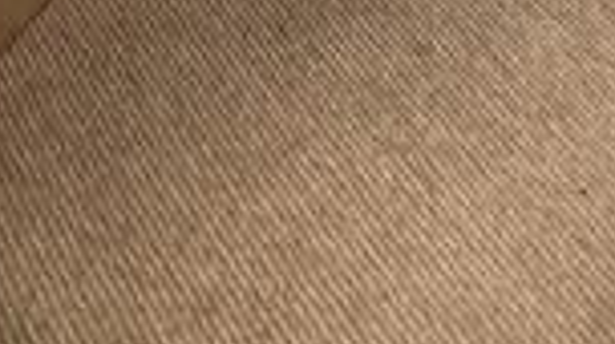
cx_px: 1105
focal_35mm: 103
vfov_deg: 8.0
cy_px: -987
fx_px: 1677
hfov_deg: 17.1
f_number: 2.2
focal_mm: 2.22
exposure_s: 1/60
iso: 320
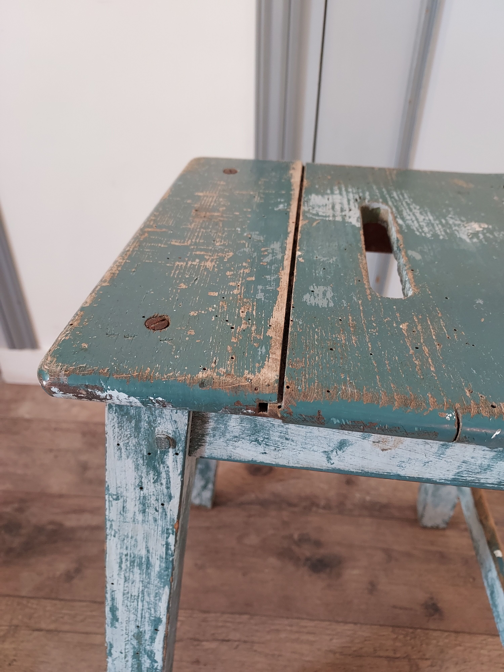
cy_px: 336
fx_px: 466
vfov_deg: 71.6
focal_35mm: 24
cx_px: 252
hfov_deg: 56.8
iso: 320
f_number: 1.8
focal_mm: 4.6
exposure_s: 1/50
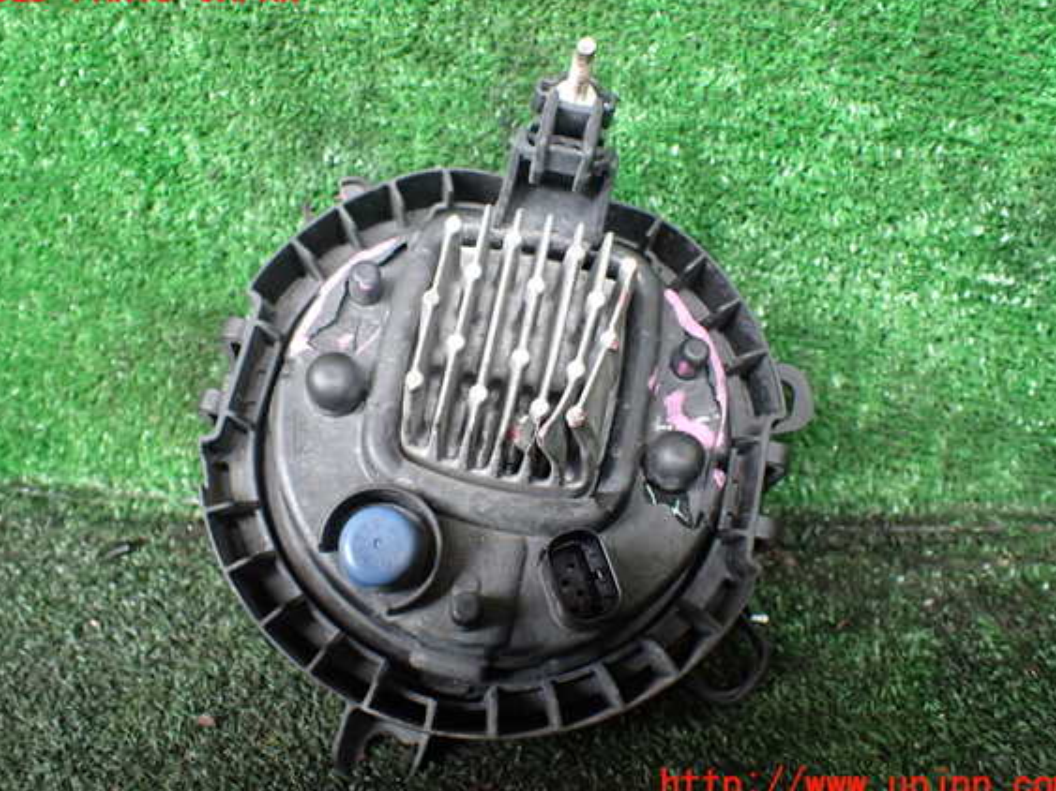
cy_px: 388
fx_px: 976
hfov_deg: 56.8
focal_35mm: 32
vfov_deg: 44.1
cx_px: 521
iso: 500
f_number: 2.3
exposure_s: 1/125
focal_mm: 5.4
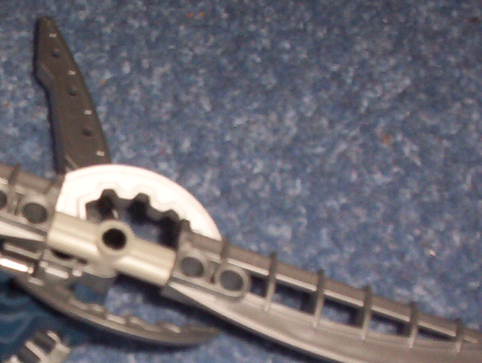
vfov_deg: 15.9
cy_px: 339
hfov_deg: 20.7
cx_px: 31
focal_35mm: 92
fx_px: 1284
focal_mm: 6
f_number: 4.5
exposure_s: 1/30
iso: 140
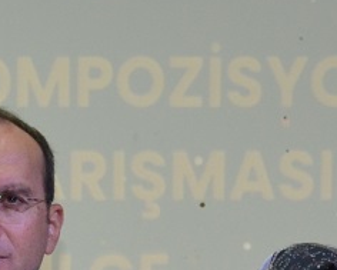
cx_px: 89
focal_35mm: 375
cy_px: 645
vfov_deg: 4.1
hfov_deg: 5.2
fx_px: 3742
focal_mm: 42
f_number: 4.5
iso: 800
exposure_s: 1/60
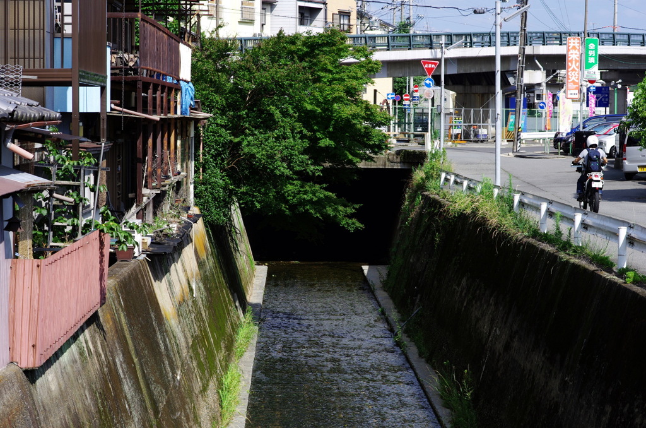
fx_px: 1880
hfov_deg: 19.5
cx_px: 323
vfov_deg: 13.0
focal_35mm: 105
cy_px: 214
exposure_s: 1/250
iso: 100
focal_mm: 70
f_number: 7.1
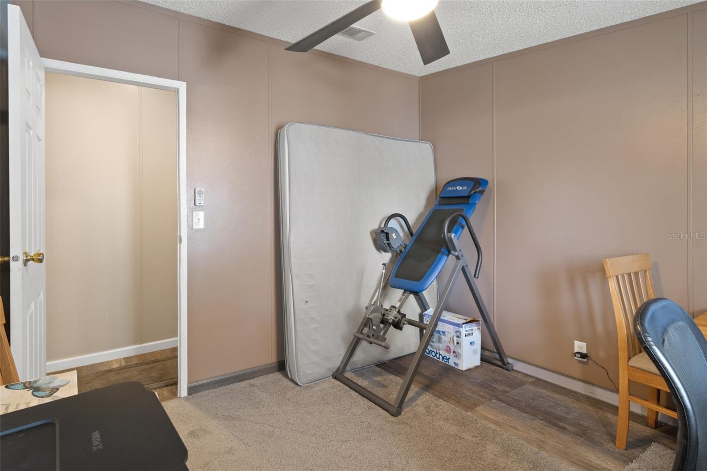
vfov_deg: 70.4
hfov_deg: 93.3
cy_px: 236
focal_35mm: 17
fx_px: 334
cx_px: 354
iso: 320
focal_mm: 17
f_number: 8
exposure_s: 4
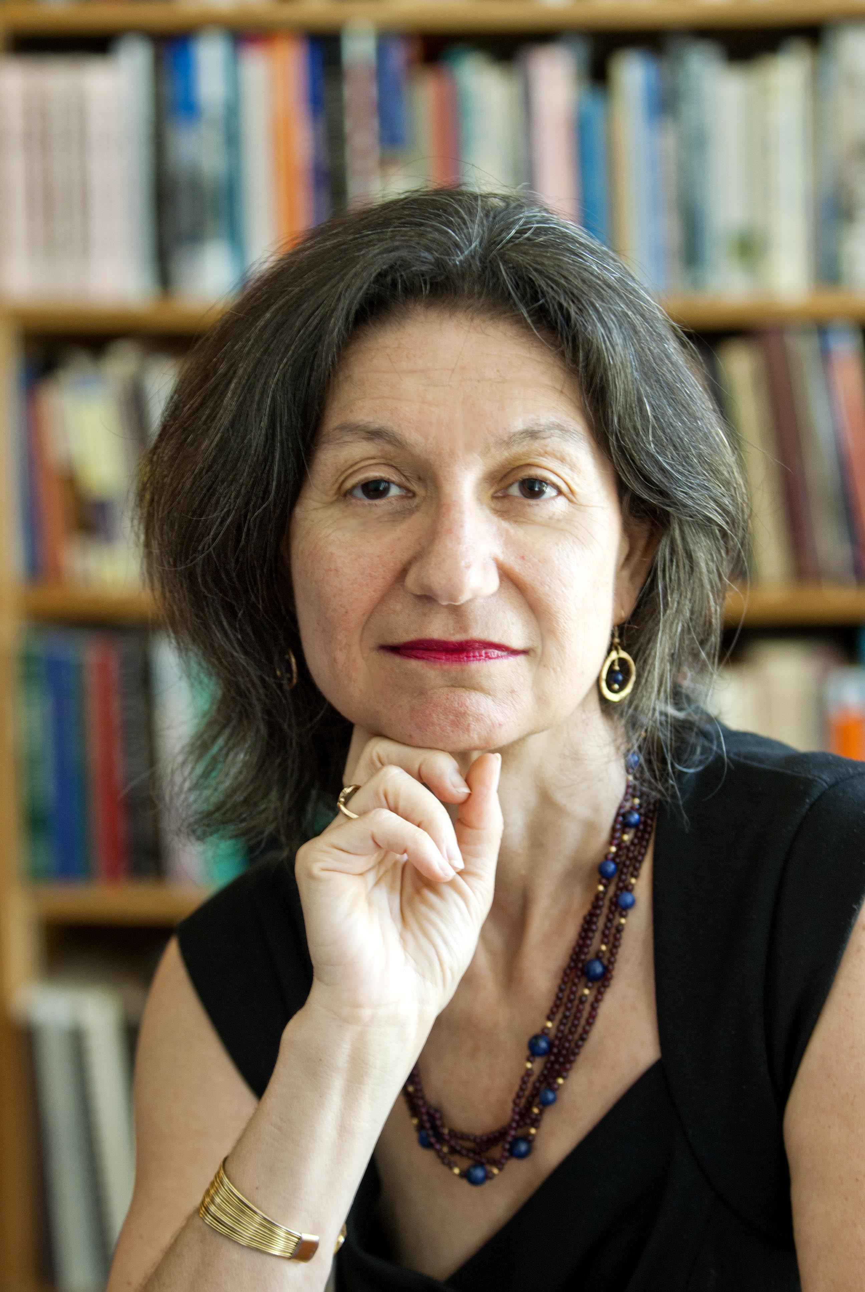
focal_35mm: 120
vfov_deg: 17.0
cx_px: 432
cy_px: 646
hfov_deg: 11.5
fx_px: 4312
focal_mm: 80
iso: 100
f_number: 3.5
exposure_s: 1/10
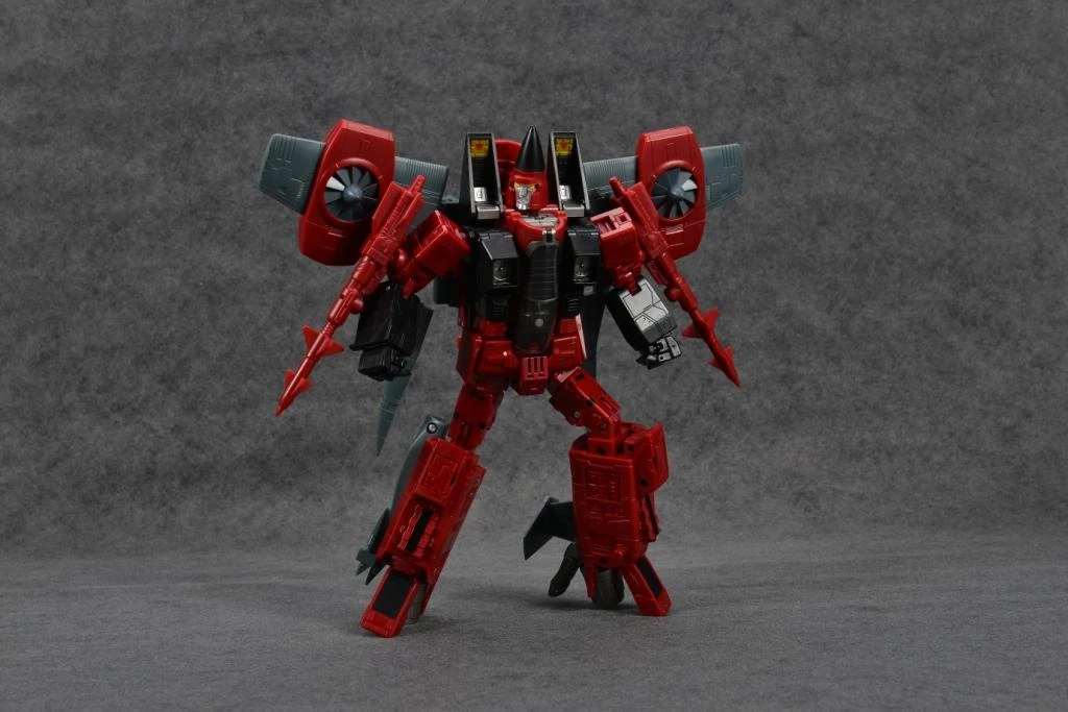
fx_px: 1661
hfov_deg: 35.6
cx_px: 534
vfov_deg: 24.2
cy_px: 356
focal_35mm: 56
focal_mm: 56
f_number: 16
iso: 100
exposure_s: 1/125
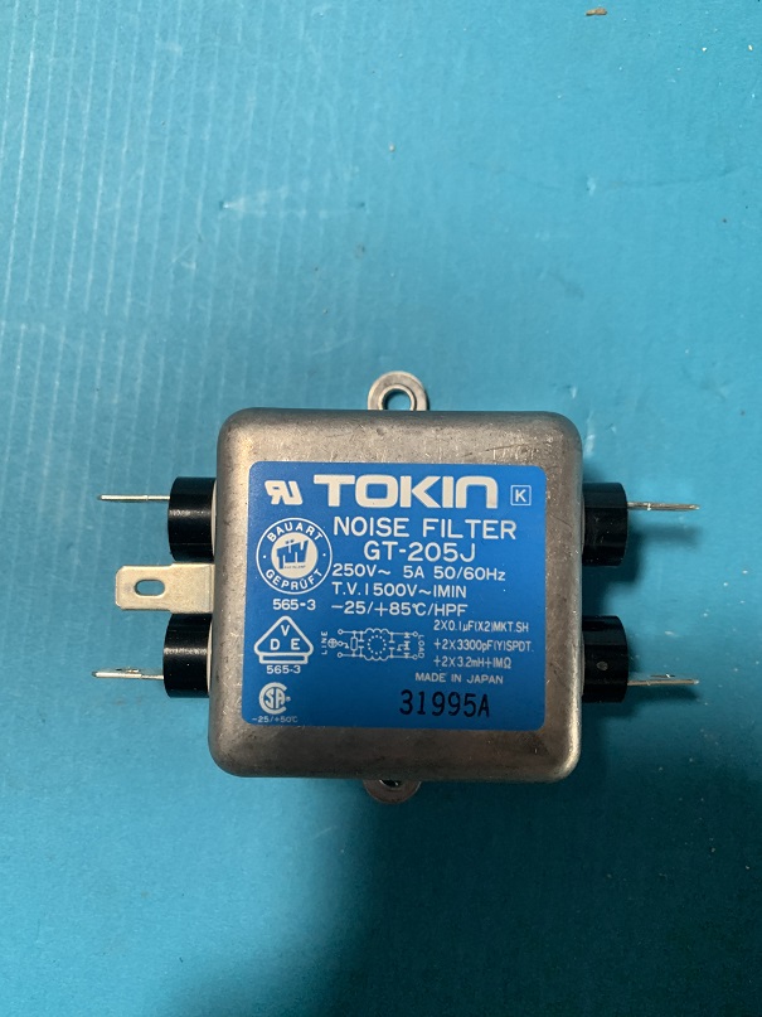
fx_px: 763
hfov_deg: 53.1
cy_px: 508
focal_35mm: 26
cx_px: 381
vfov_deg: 67.3
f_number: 1.8
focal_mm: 4.25
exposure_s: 1/60
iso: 250
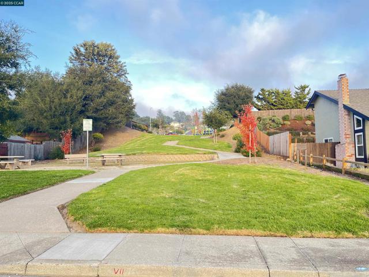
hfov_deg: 67.3
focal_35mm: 26
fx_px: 277
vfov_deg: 53.1
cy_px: 138
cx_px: 184
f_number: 1.6
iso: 50
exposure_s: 1/122
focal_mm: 5.1
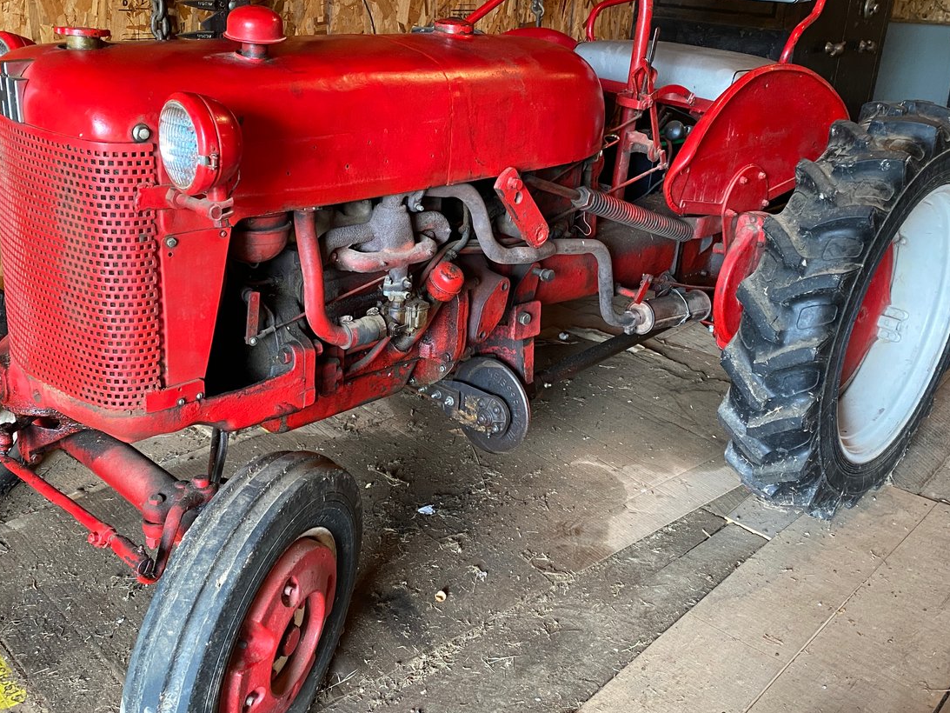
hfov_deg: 51.3
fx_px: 988
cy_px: 321
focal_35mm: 36
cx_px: 464
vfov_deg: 39.6
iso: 250
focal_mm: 4.25
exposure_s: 1/60
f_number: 1.8
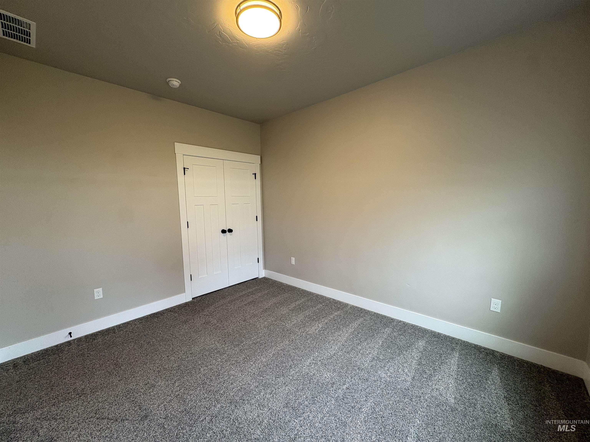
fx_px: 239
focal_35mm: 14
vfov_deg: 85.7
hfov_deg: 102.1
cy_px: 221
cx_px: 295
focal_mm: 2.22
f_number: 2.2
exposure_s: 1/60
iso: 160
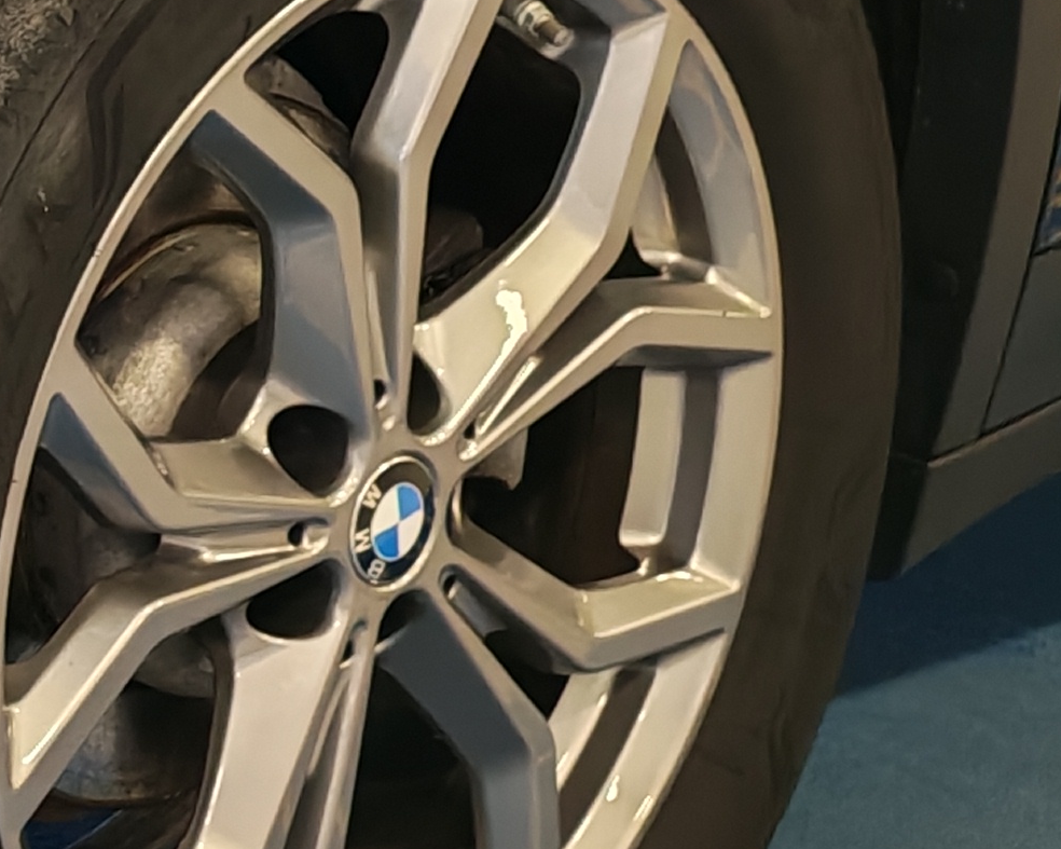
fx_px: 4082
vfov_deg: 11.8
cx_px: -1021
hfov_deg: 13.0
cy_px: 53
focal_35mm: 130
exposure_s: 1/100
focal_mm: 6.12
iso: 160
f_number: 1.9
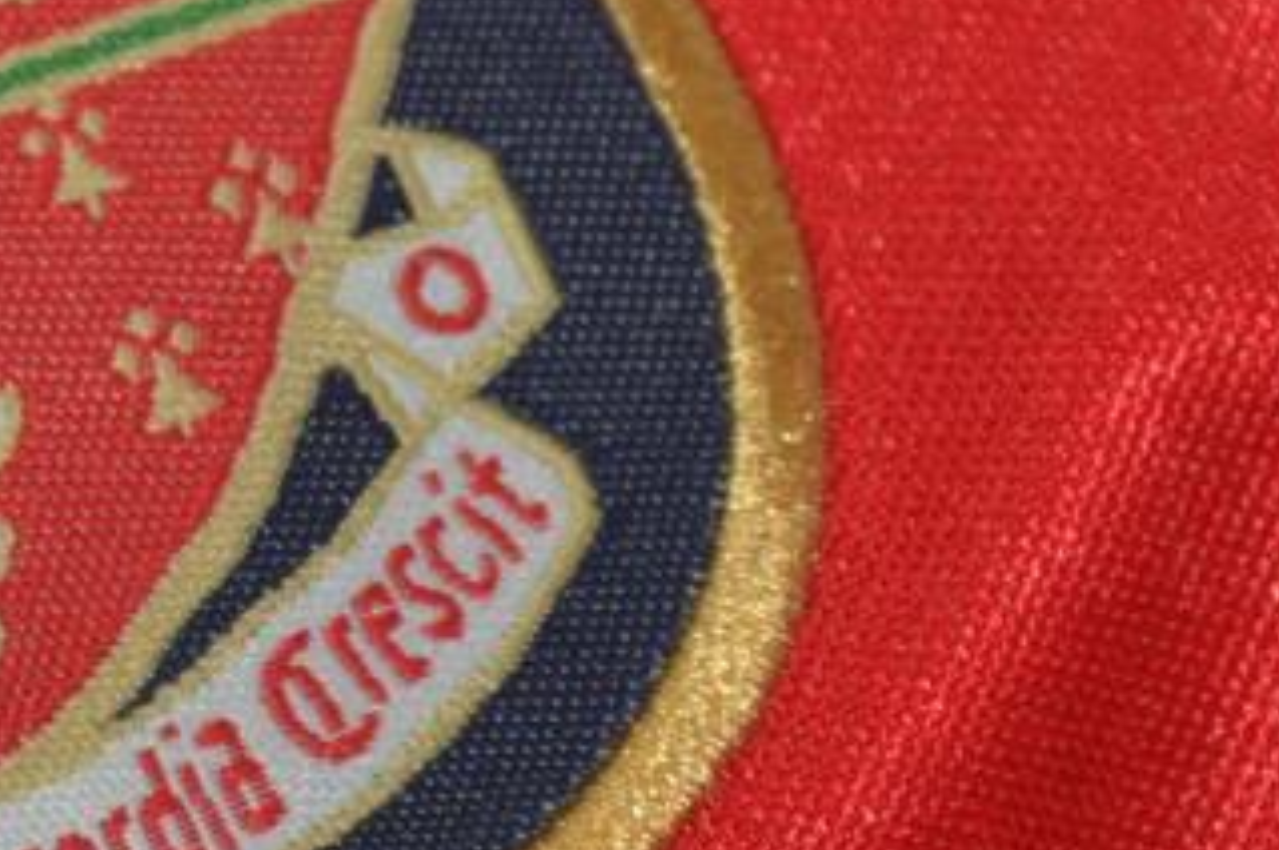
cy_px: 4
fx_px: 8660
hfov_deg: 8.3
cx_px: -413
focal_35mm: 244
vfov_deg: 5.6
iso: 200
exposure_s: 1/200
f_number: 5.6
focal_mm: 48
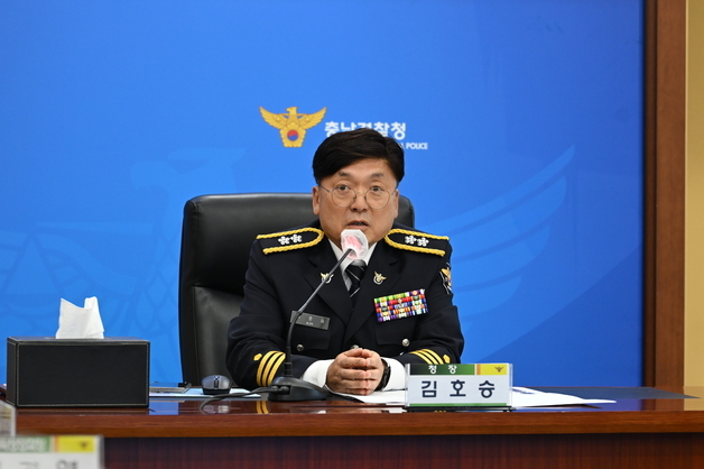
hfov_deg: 10.2
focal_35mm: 202
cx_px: 352
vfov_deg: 6.8
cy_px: 234
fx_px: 3948
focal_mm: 135
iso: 1250
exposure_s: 1/160
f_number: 5
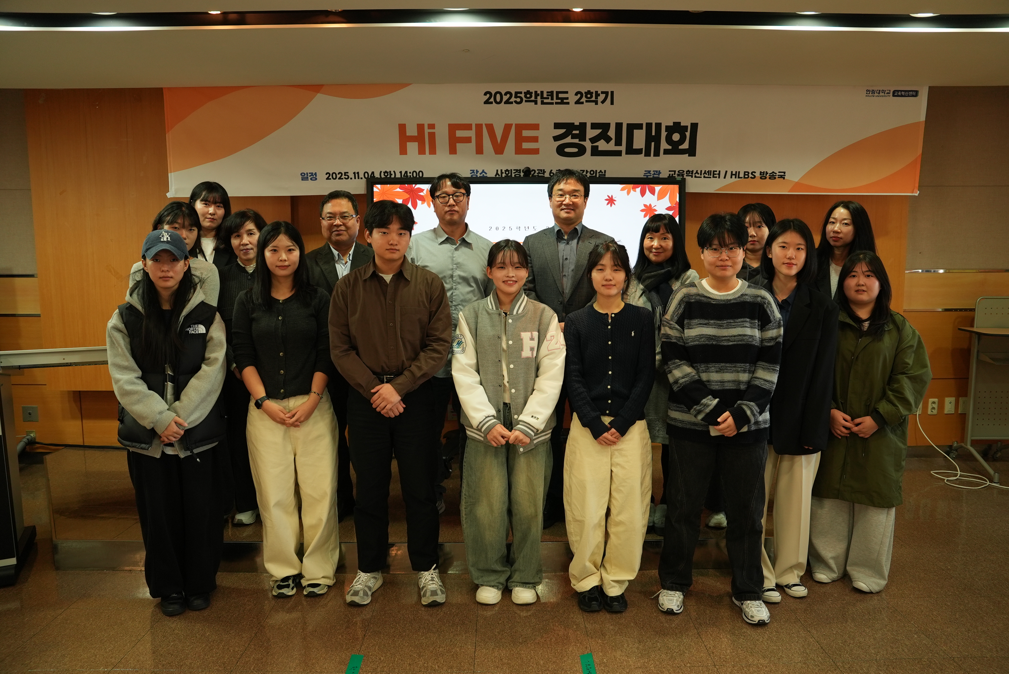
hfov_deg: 73.7
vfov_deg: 53.2
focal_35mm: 24
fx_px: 673
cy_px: 337
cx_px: 504
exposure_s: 1/60
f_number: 2.8
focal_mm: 24
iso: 800
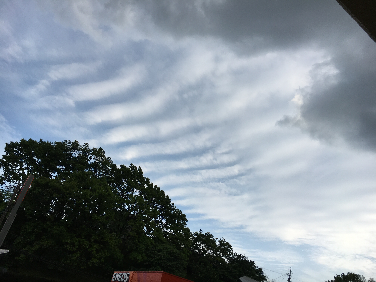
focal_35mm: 29
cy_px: 141
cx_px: 188
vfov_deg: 48.2
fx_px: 315
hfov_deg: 61.7
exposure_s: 1/974
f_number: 2.2
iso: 25
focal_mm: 4.15
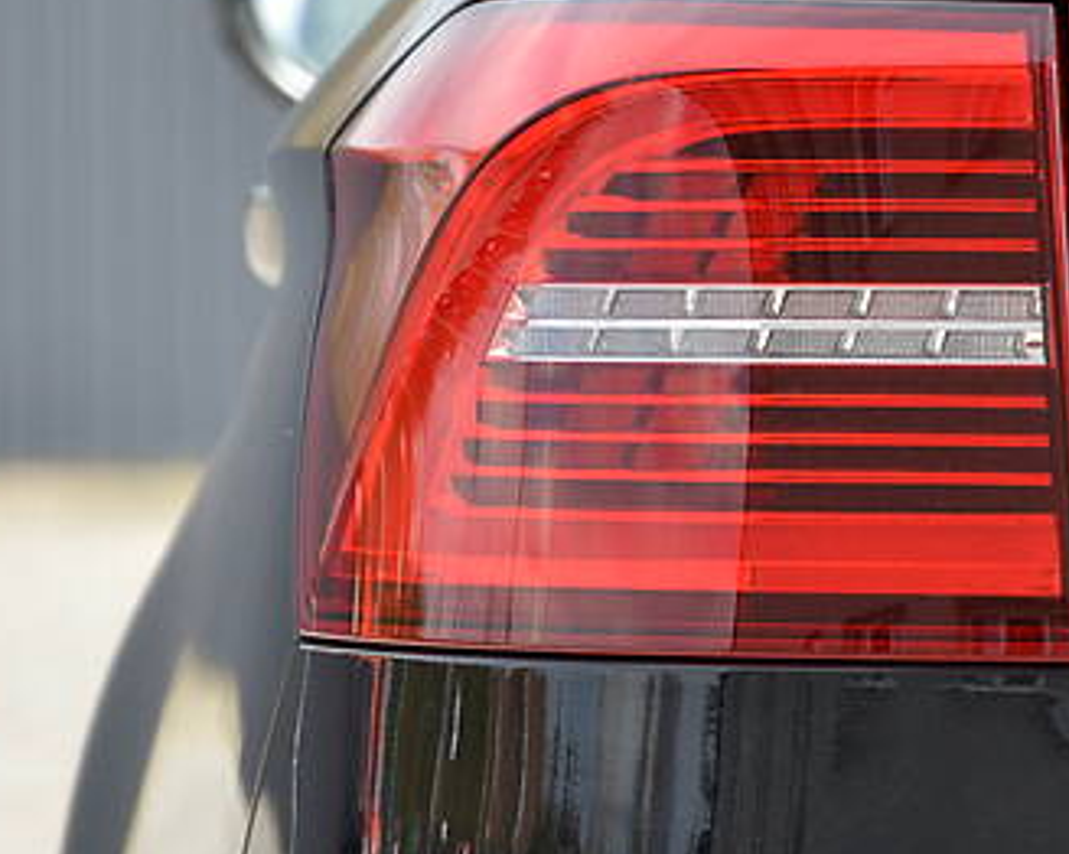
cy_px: 450
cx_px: 1206
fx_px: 11388
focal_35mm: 360
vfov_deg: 4.3
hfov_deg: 5.4
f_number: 8
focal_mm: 105
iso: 200
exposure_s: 1/250
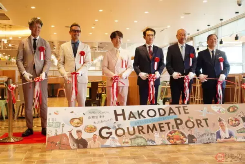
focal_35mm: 38
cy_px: 82
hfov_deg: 50.7
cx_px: 122
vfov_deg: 35.1
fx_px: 259
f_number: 4.5
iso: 1250
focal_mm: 38
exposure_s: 1/200
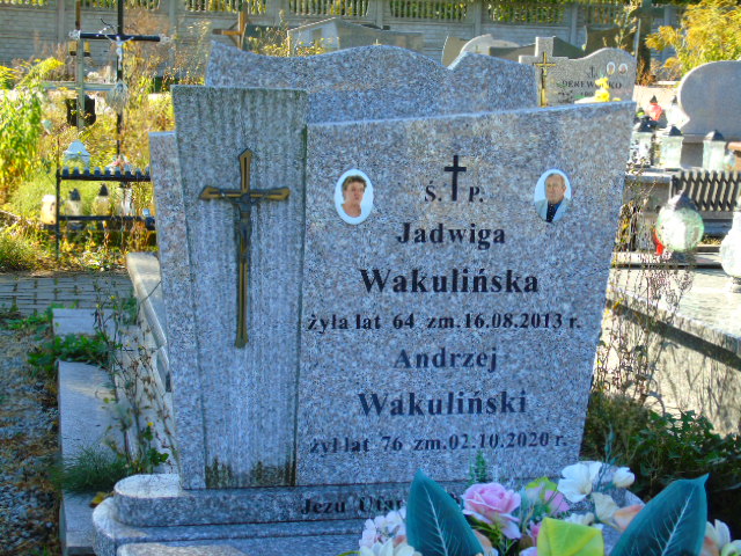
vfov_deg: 23.7
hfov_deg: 31.2
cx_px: 370
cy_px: 278
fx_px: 1327
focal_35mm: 62
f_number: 4.5
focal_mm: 11
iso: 80
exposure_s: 1/100
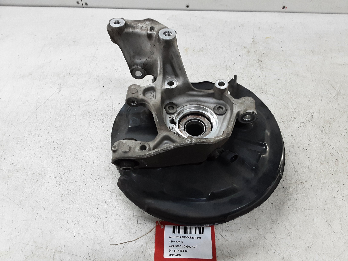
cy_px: 130
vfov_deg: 51.4
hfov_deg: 65.3
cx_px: 174
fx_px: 271
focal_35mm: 27
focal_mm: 2.91
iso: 125
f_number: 1.9
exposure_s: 1/50
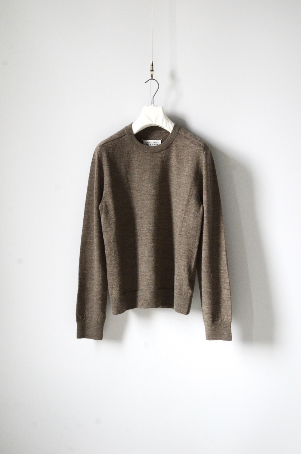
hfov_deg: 23.7
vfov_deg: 35.1
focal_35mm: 57
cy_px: 227
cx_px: 150
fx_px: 718
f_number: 8
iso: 2500
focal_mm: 38
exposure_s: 1/40
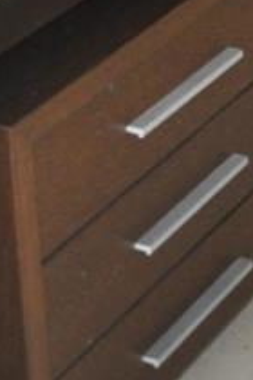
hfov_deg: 8.5
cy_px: -557
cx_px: 483
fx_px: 1623
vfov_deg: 11.0
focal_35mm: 154
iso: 800
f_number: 3.5
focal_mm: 18
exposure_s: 1/60
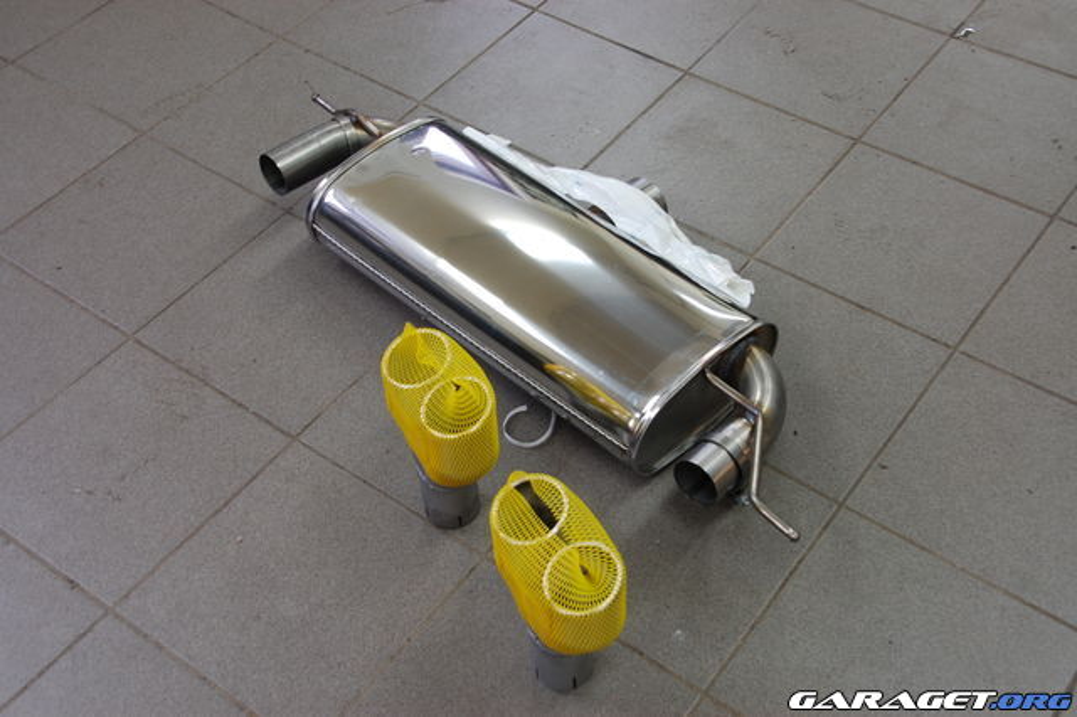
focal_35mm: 45
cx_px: 538
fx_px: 1345
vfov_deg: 29.8
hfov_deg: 43.6
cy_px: 358
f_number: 5.6
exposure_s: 1/20
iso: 200
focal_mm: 30
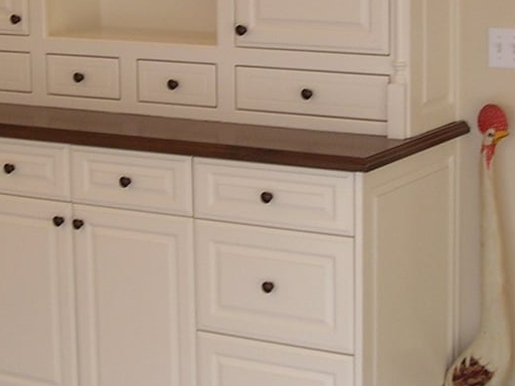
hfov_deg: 19.8
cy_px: 30
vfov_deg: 14.8
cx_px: 258
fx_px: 1473
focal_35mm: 99
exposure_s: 1/33.2
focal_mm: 5.8
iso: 100
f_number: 2.8
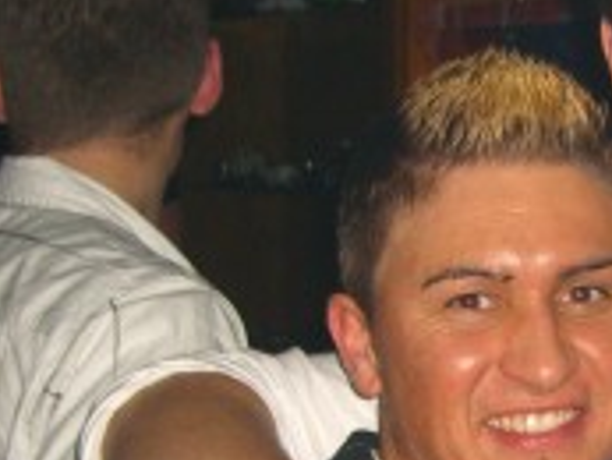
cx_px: 658
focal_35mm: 132
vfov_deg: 11.2
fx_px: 2335
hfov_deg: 14.6
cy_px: 368
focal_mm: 7.9
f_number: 2.8
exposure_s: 1/60
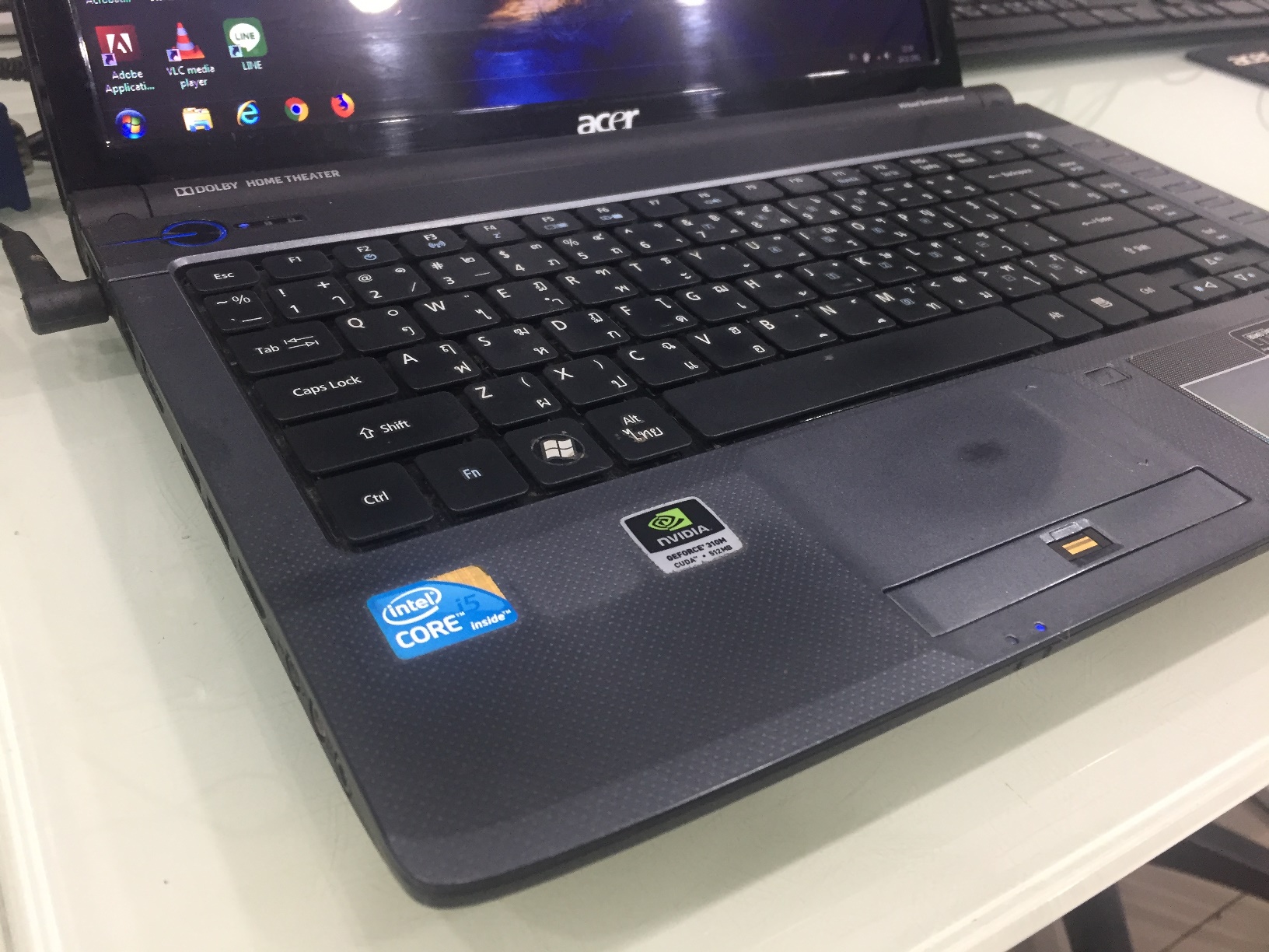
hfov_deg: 61.7
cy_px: 476
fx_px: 1063
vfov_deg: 48.2
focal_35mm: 29
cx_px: 634
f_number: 2.2
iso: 125
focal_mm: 4.15
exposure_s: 1/33
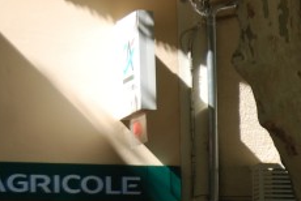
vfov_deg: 3.9
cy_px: 326
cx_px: 529
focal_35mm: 350
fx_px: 2930
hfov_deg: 5.8
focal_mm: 60
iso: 100
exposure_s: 1/200
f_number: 6.3
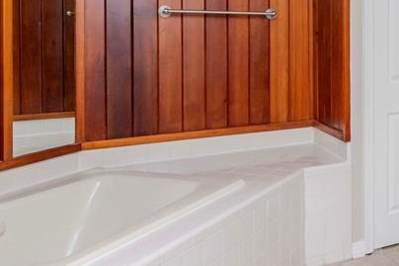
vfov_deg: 33.1
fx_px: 421
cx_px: 348
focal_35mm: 38
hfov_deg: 46.5
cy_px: 25
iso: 500
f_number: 10
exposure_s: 1/200
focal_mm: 10
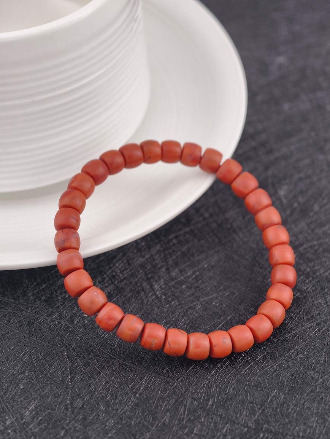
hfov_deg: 17.4
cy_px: 220
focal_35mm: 85
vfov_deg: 23.0
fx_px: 1078
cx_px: 165
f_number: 2.67
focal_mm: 22.48
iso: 125
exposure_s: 1/160
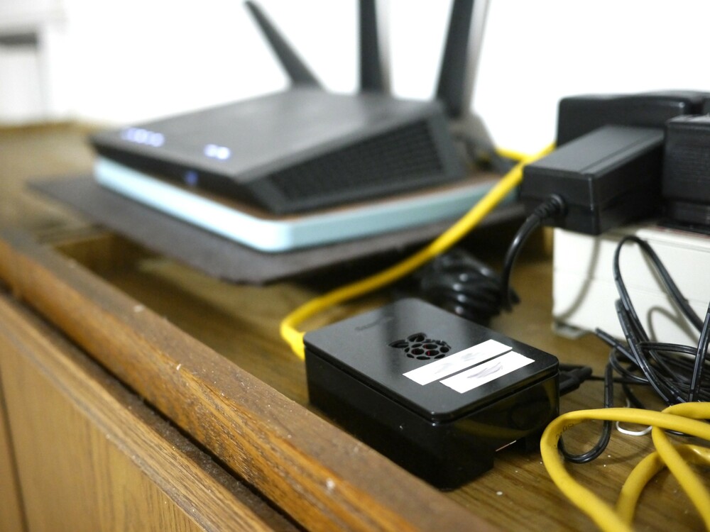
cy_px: 266
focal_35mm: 40
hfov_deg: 46.8
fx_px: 820
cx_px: 355
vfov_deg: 36.0
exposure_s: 1/60
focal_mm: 20
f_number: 1.7
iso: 1600
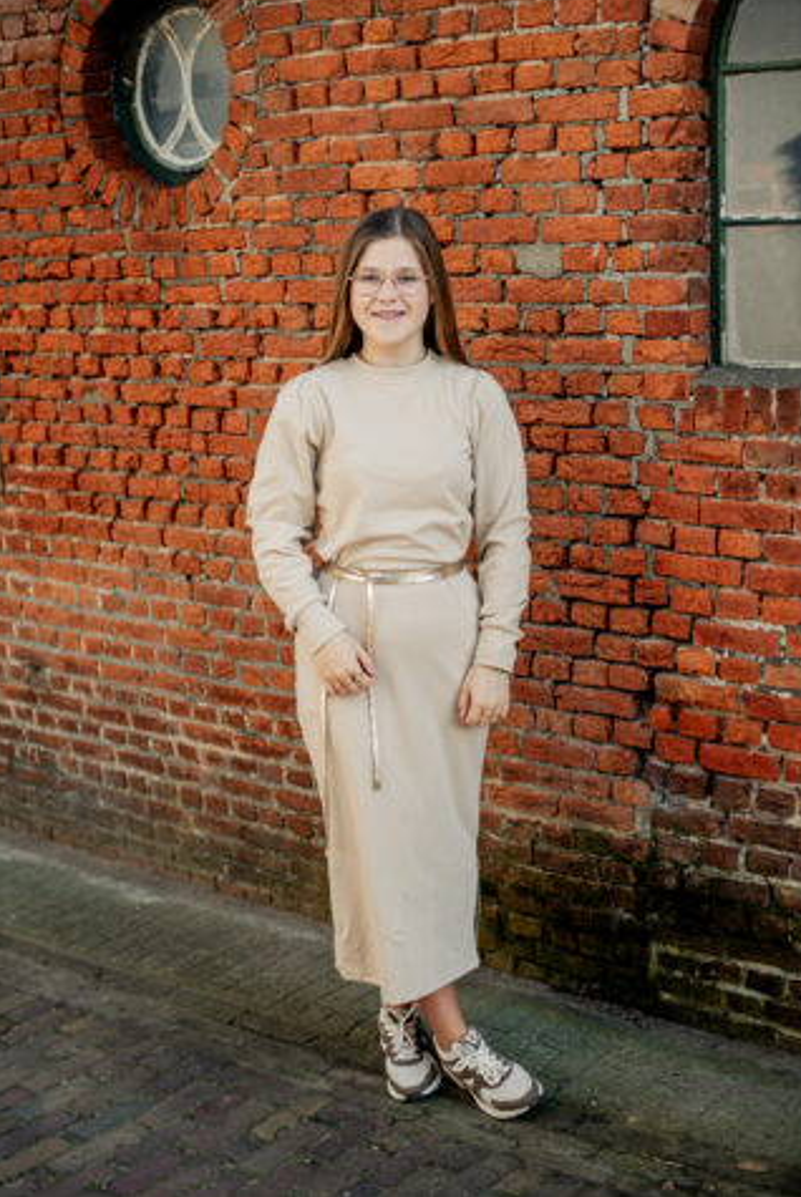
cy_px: 591
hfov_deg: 26.6
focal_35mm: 51
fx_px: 1697
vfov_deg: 38.8
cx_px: 403
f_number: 2.5
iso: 160
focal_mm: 50
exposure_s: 1/800
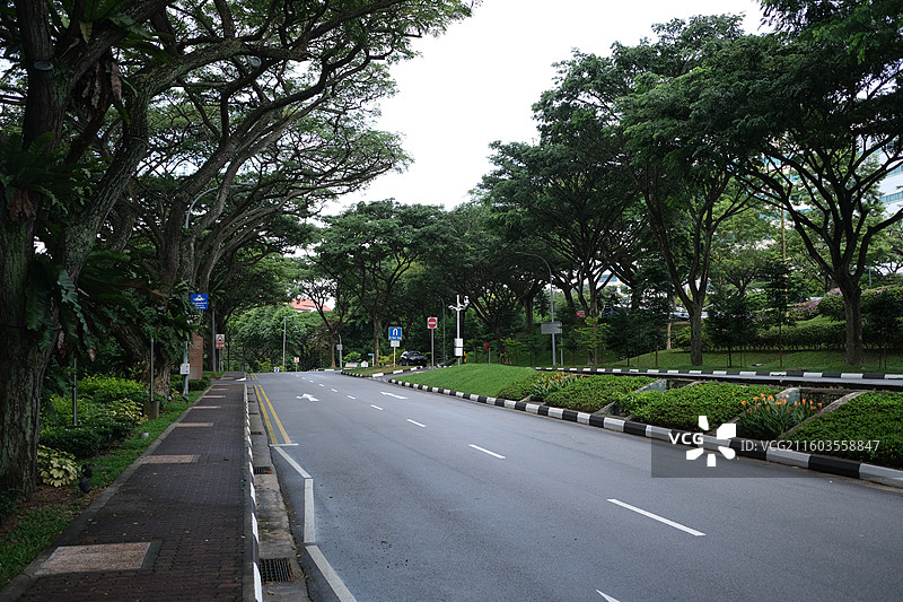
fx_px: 878
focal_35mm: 35
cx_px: 452
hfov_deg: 54.4
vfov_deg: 37.8
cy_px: 301
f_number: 2.8
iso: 160
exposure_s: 1/280
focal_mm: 23
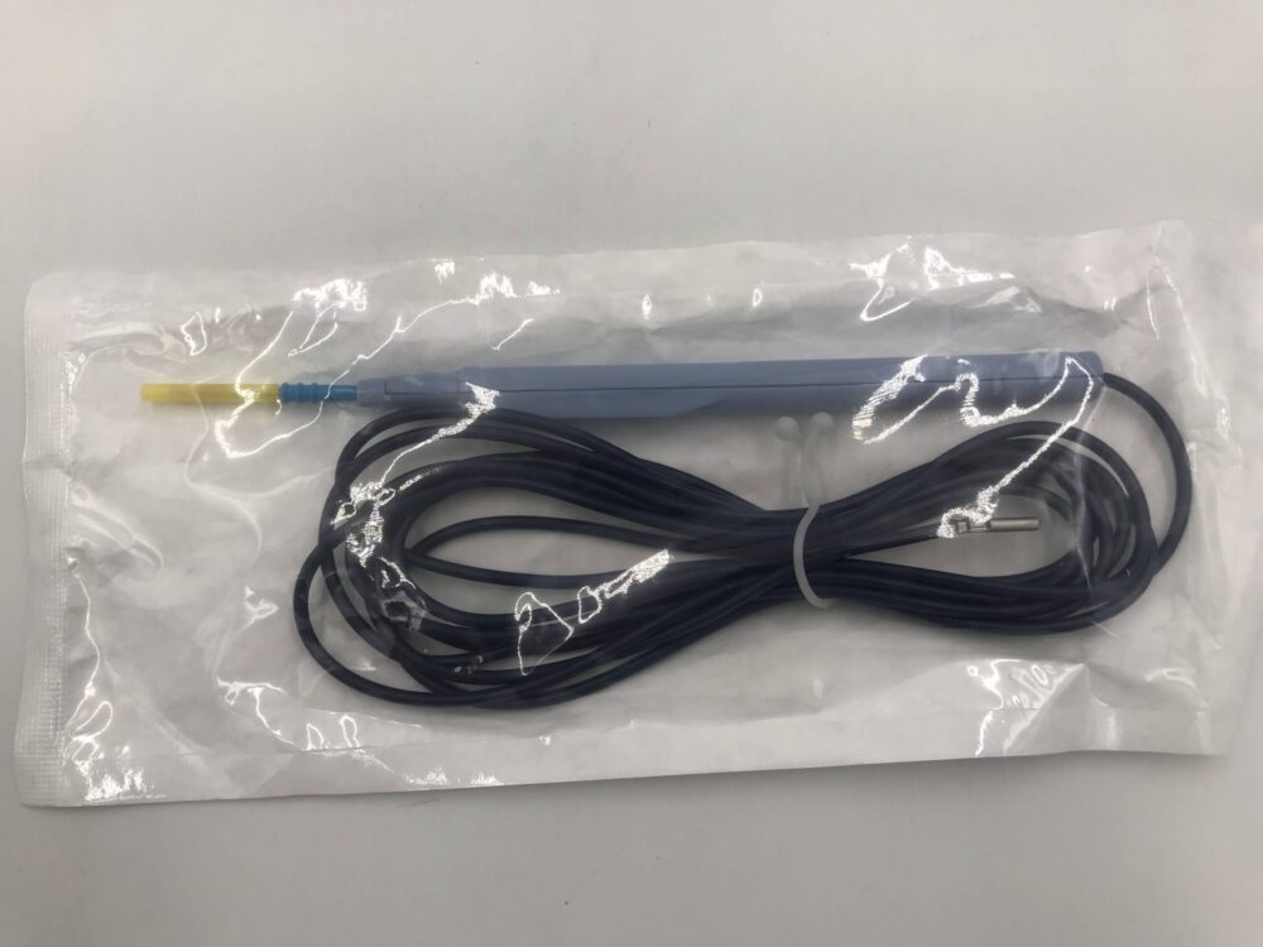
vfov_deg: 49.7
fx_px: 1022
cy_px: 474
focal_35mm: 28
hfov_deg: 63.4
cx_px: 632
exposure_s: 1/151
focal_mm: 3.99
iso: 20
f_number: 1.8
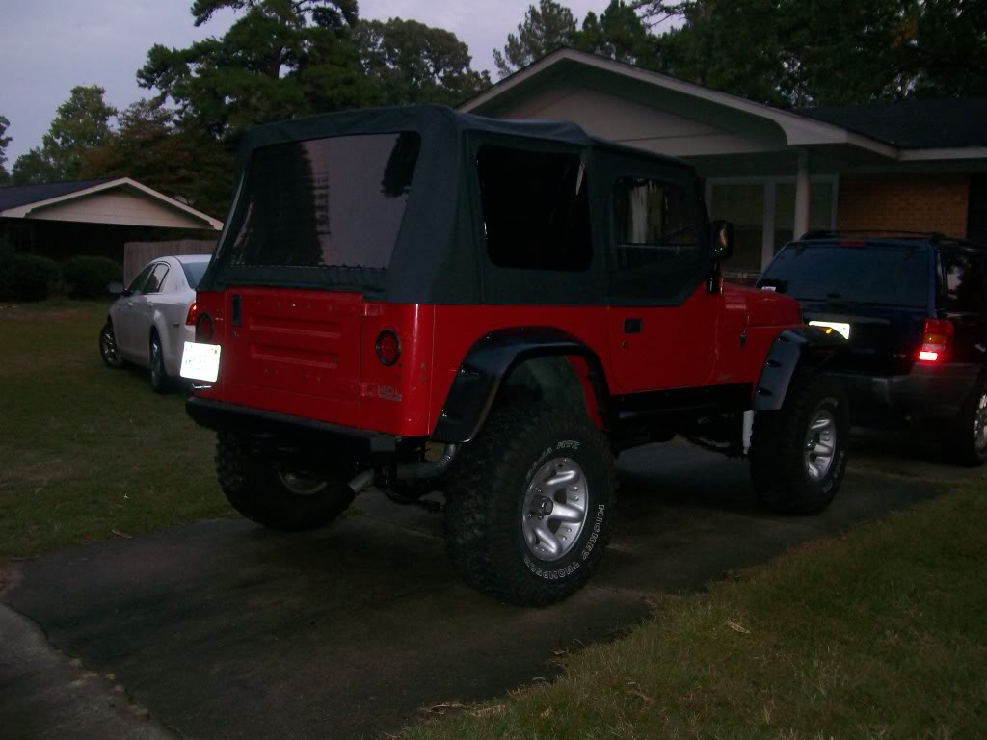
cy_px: 370
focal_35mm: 36
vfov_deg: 39.7
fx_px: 1026
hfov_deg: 51.4
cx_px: 494
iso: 140
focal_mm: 6
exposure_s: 1/64
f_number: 2.7
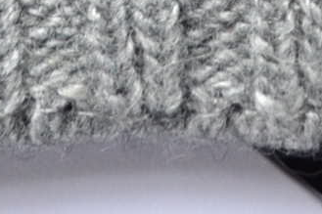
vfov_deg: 5.5
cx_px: 258
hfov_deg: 8.9
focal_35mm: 231
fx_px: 2065
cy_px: -482
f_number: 4
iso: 1000
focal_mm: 22
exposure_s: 1/60
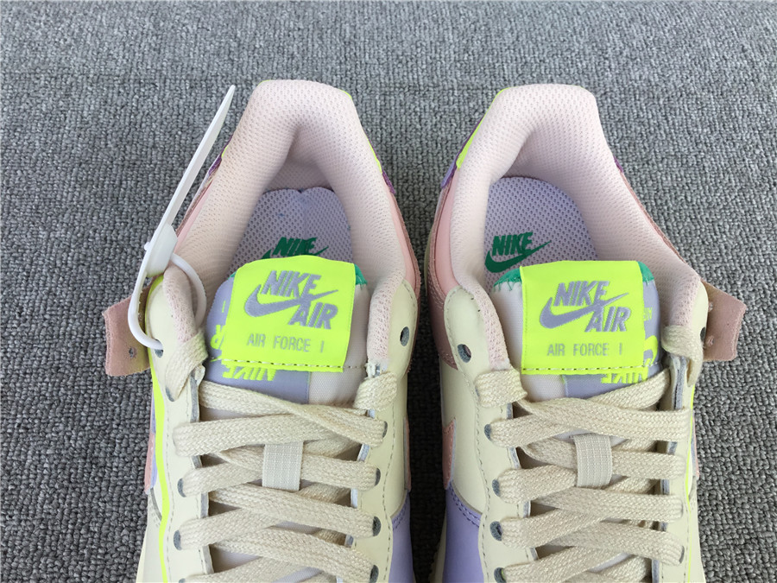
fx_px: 696
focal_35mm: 31
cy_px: 292
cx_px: 388
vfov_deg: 45.4
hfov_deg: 58.4
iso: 25
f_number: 2.4
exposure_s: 1/208
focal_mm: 3.3
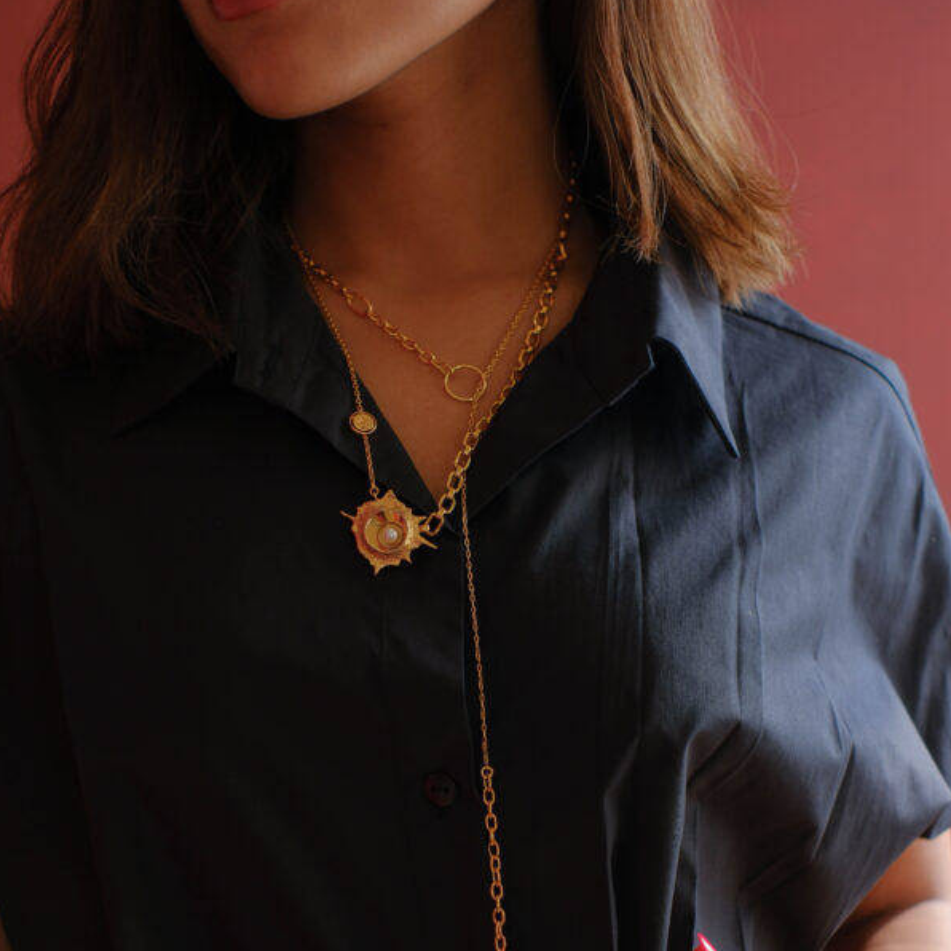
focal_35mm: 68
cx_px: 474
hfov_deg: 25.4
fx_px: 2114
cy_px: 699
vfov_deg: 25.1
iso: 250
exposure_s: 1/250
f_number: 2.8
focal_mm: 35
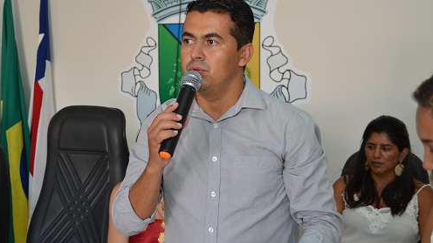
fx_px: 689
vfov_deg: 20.0
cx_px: 216
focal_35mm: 60
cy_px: 116
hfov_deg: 34.9
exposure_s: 1/60
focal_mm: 38
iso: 640
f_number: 4.8
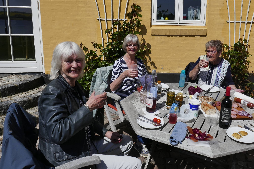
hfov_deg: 59.8
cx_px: 154
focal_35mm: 31
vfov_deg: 42.1
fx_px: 219
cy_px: 67
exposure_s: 1/1000
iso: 125
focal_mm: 9.1
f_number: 7.1
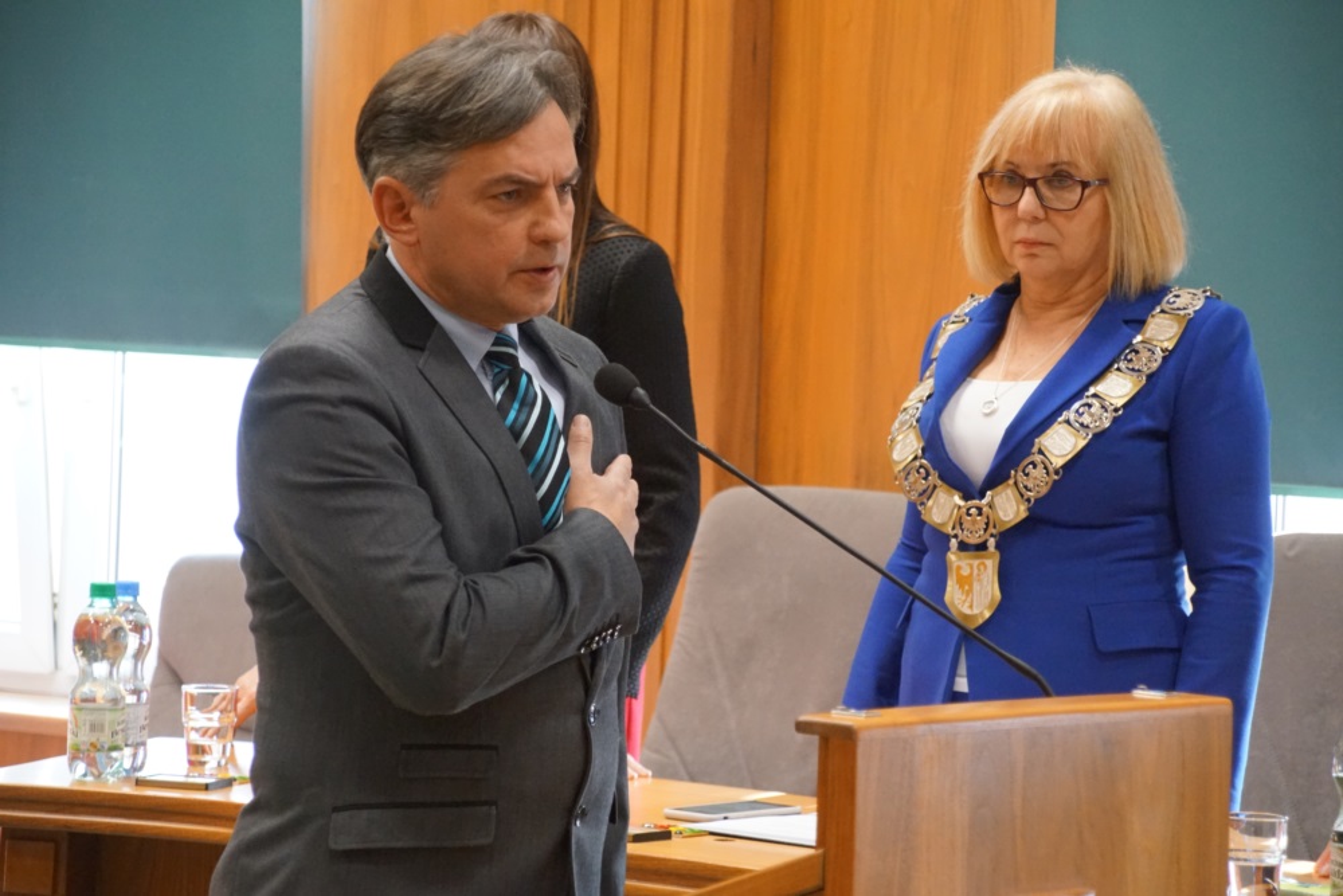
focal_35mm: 150
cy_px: 448
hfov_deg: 13.7
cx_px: 672
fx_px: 5596
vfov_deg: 9.2
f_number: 5.6
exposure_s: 1/100
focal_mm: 100
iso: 3200
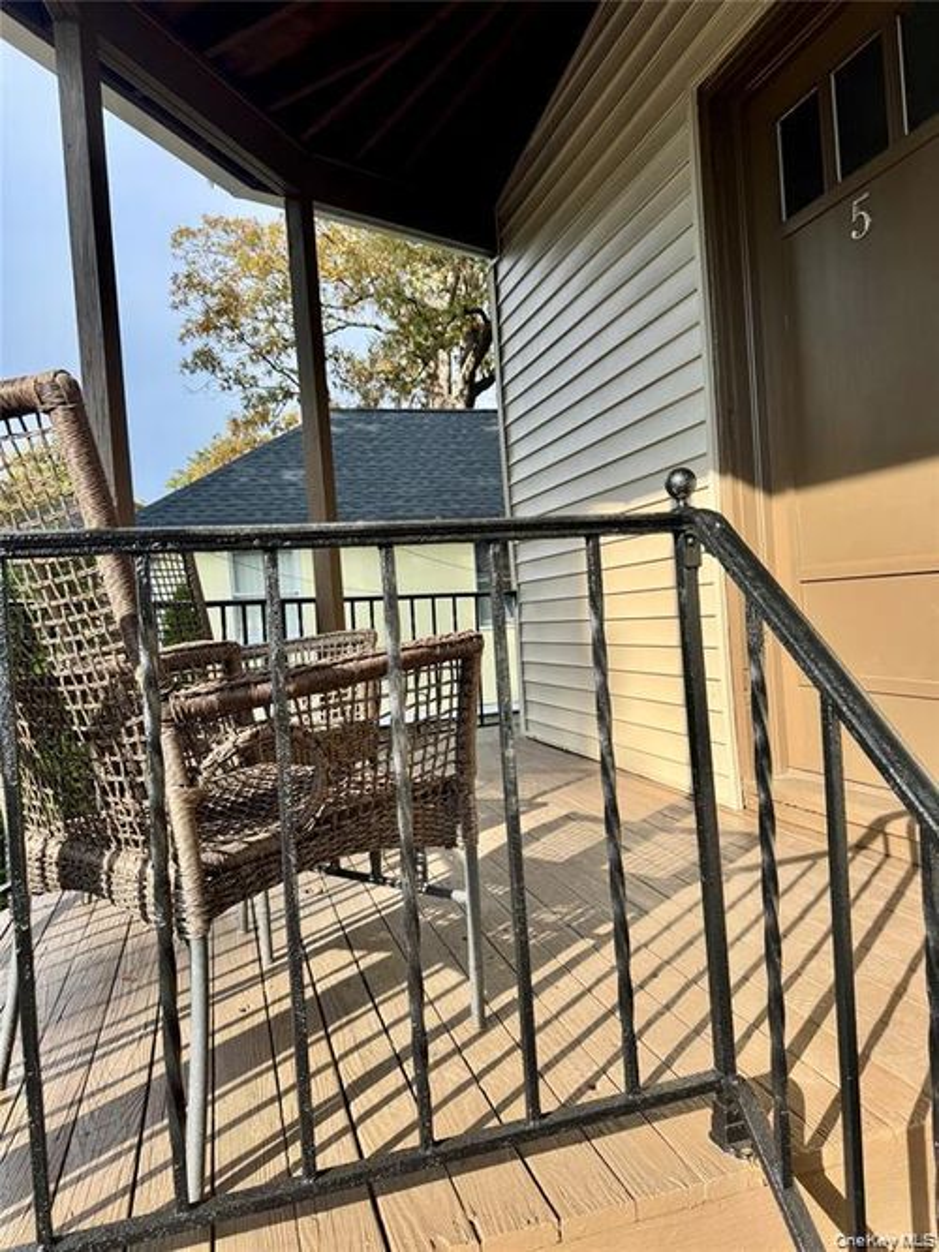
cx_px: 470
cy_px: 626
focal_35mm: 24
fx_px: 868
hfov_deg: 56.8
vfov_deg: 71.6
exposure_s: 1/1238
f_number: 1.78
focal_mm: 6.76
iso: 80
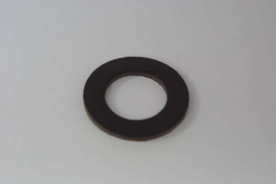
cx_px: 138
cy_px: 92
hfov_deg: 20.0
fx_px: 782
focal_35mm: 102
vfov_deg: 13.4
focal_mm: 68
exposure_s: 1/15
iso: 800
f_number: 8
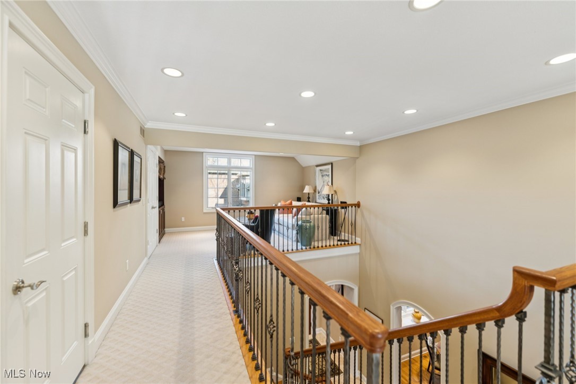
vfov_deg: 81.2
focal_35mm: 14
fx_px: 224
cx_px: 288
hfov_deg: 104.3
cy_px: 192
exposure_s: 1/30
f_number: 2.8
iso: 160
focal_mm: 14
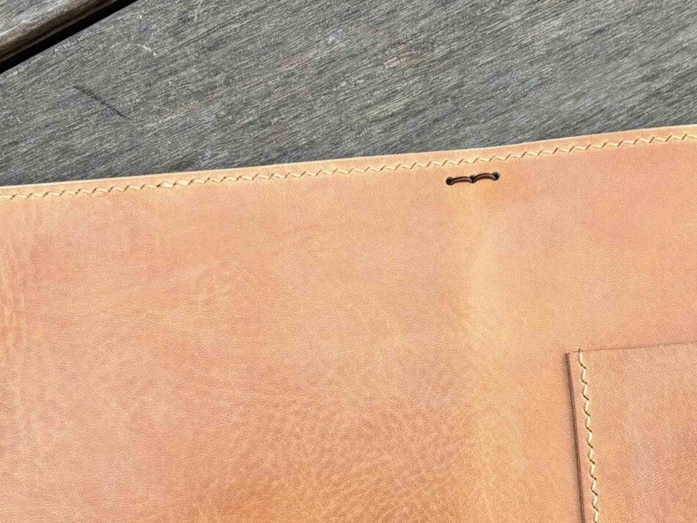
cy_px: 456
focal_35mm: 70
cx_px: 364
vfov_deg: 20.6
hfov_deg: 27.8
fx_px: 1409
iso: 40
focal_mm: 5.96
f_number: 1.6
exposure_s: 1/164
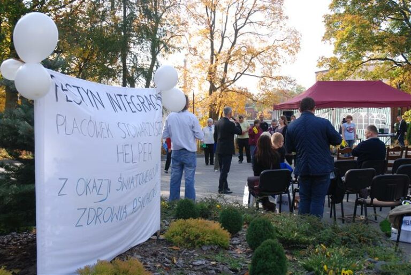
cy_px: 138
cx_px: 206
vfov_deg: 35.6
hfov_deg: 51.2
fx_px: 429
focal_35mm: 38
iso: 100
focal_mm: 25
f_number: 5.6
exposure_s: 1/125
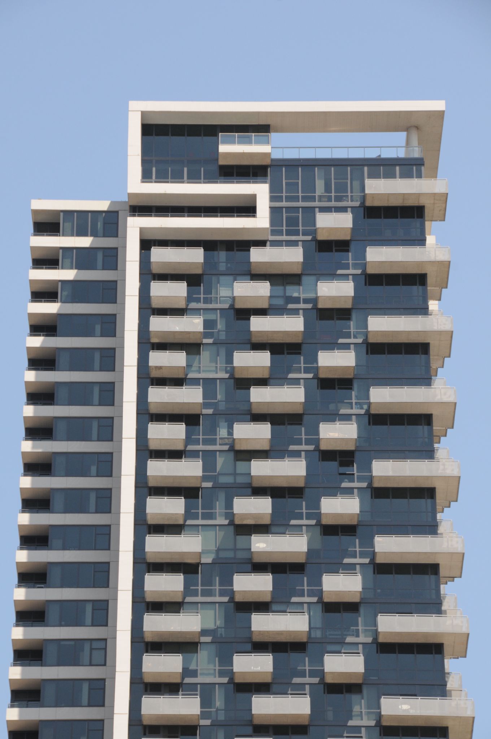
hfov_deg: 9.6
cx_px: 246
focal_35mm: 142
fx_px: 2923
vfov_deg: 14.4
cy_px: 370
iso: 400
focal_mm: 95
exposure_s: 1/400
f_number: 10
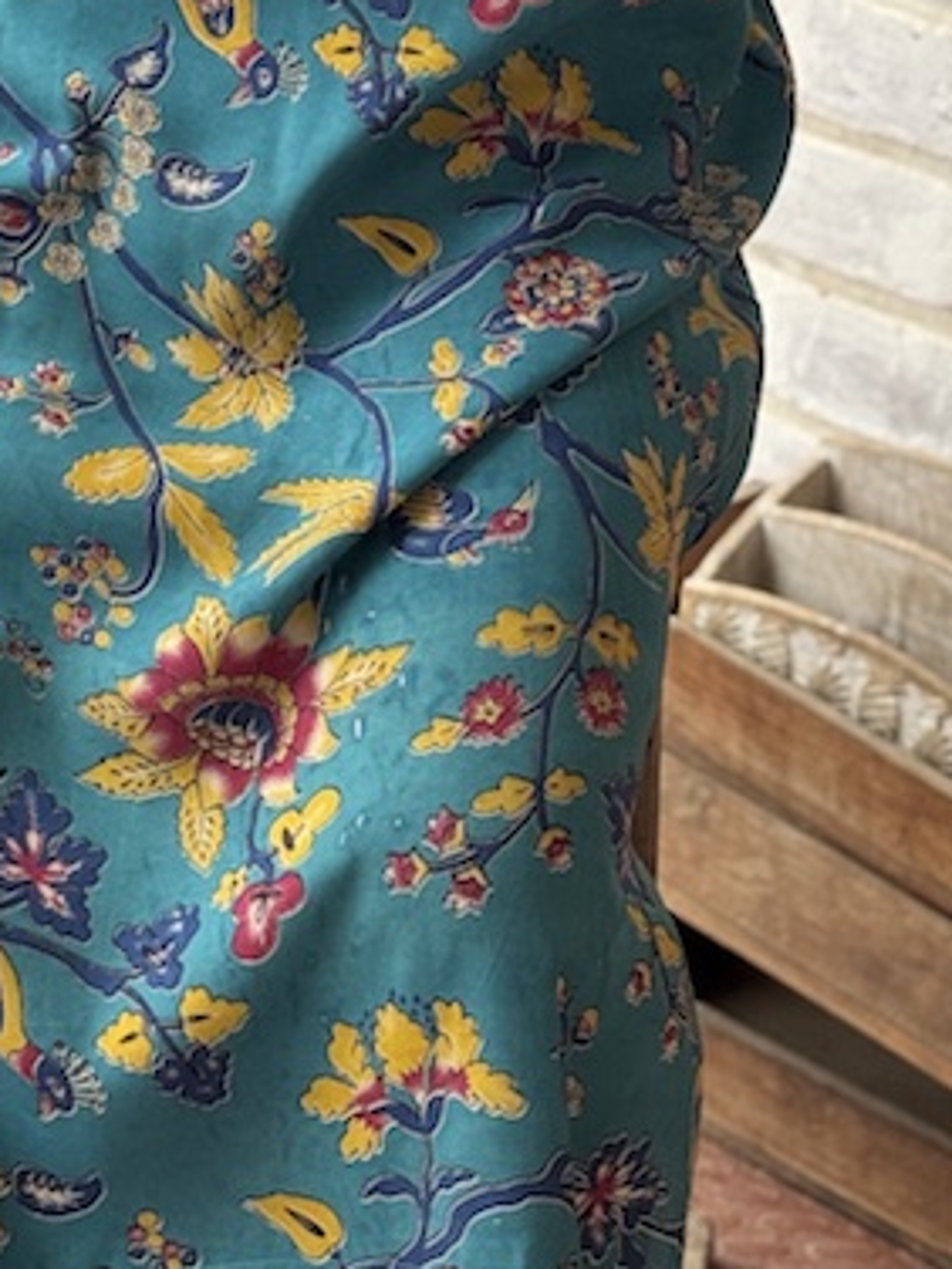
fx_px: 4657
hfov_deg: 11.6
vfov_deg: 15.2
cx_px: 184
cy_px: -88
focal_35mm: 127
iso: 64
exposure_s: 1/381
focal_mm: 6.76
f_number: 1.78
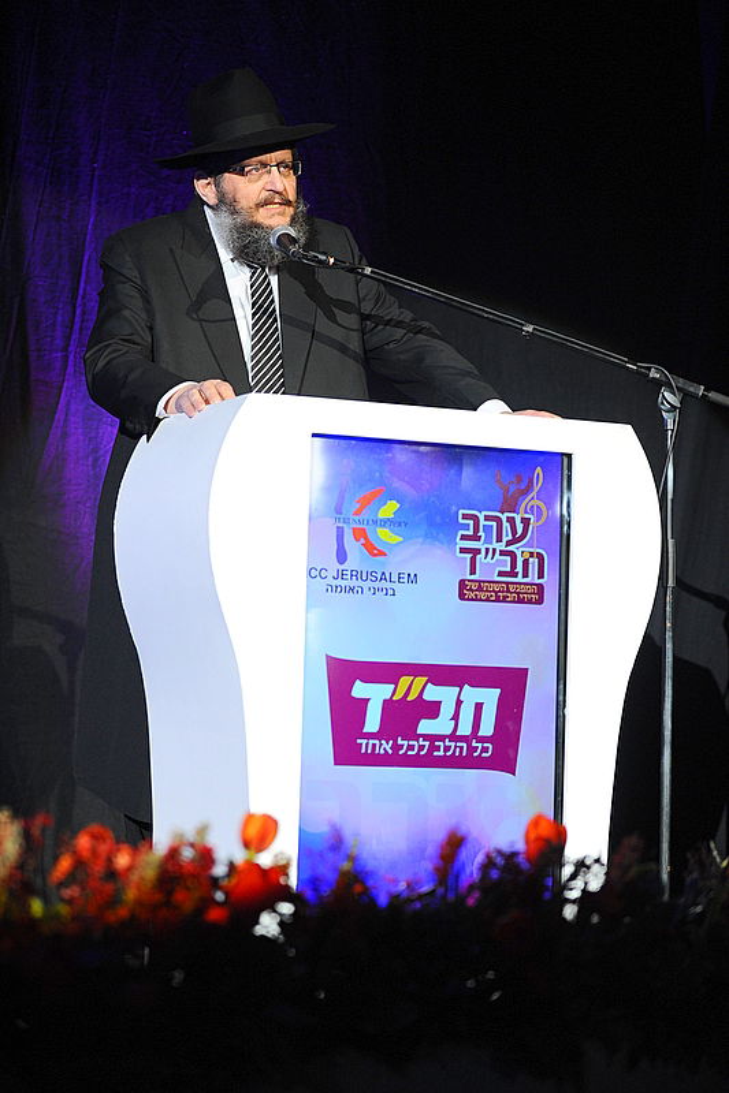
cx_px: 364
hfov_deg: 15.9
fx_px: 2613
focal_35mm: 86
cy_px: 546
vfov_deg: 23.6
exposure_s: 1/400
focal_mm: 86
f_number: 2.8
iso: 1600
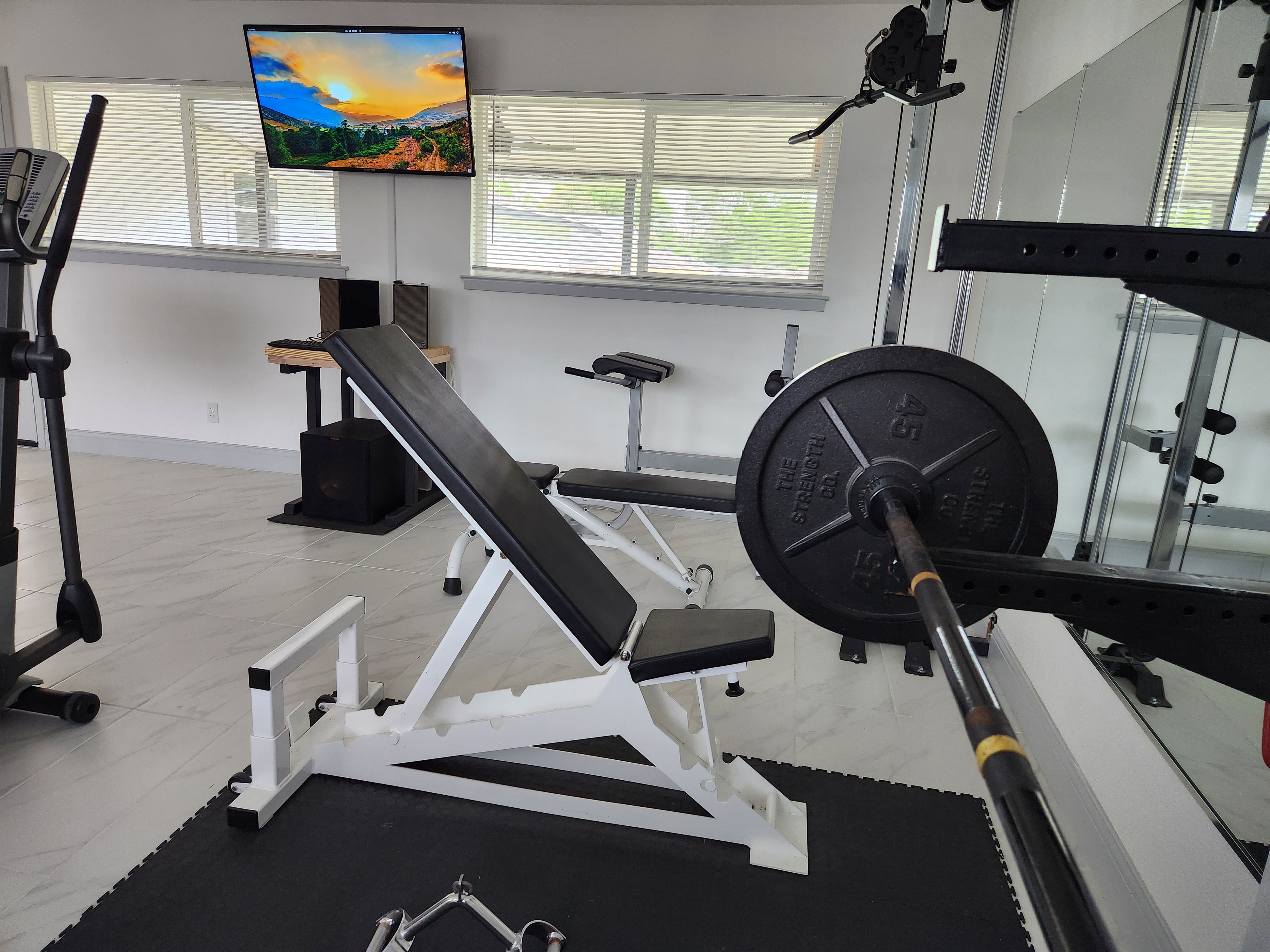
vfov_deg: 58.9
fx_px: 844
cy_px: 476
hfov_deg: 73.9
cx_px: 635
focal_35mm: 23
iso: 250
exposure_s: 1/120
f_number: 1.8
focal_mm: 5.4
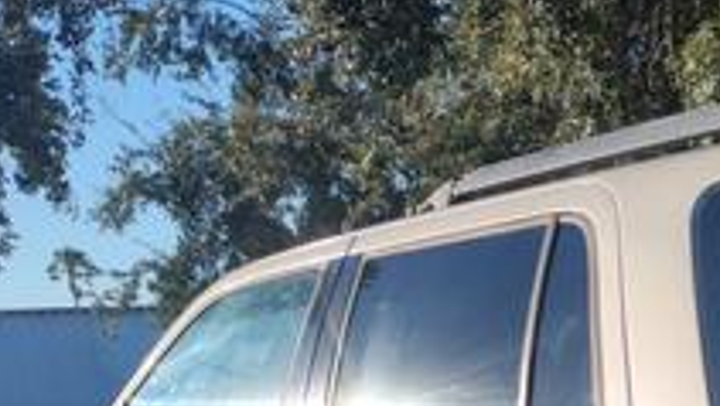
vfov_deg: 16.7
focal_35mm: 65
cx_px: 737
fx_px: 1242
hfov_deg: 29.9
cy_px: 628
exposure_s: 1/3883
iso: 102
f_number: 1.7
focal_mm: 4.71
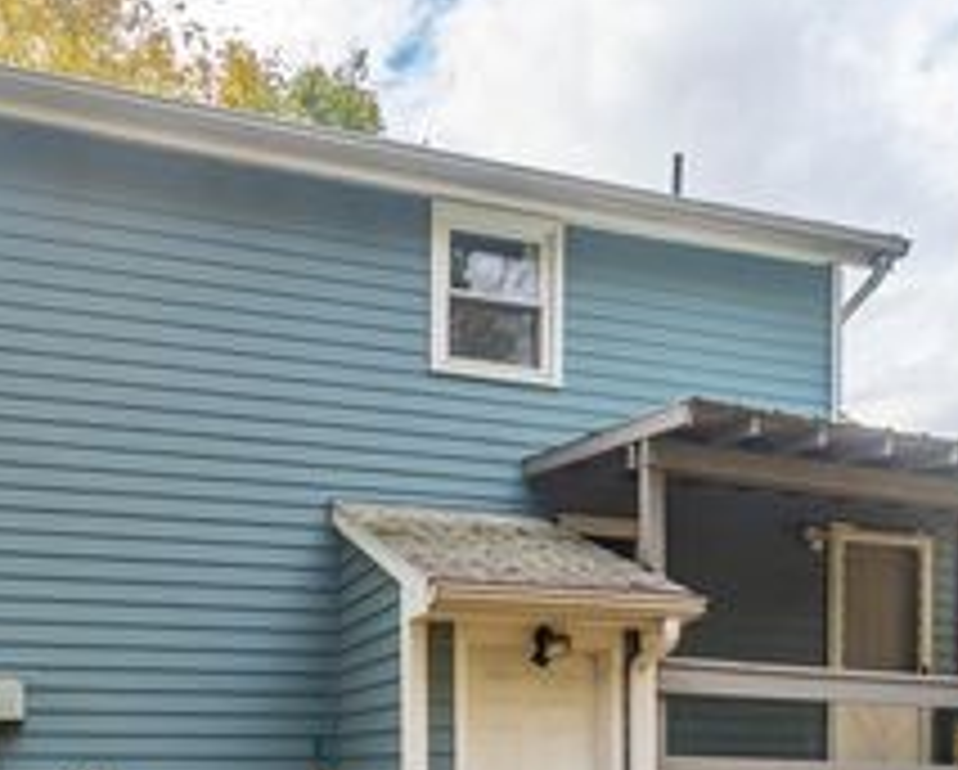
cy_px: 642
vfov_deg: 42.2
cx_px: 423
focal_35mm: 33
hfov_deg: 54.0
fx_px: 937
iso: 100
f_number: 6.3
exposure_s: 1/160
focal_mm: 10
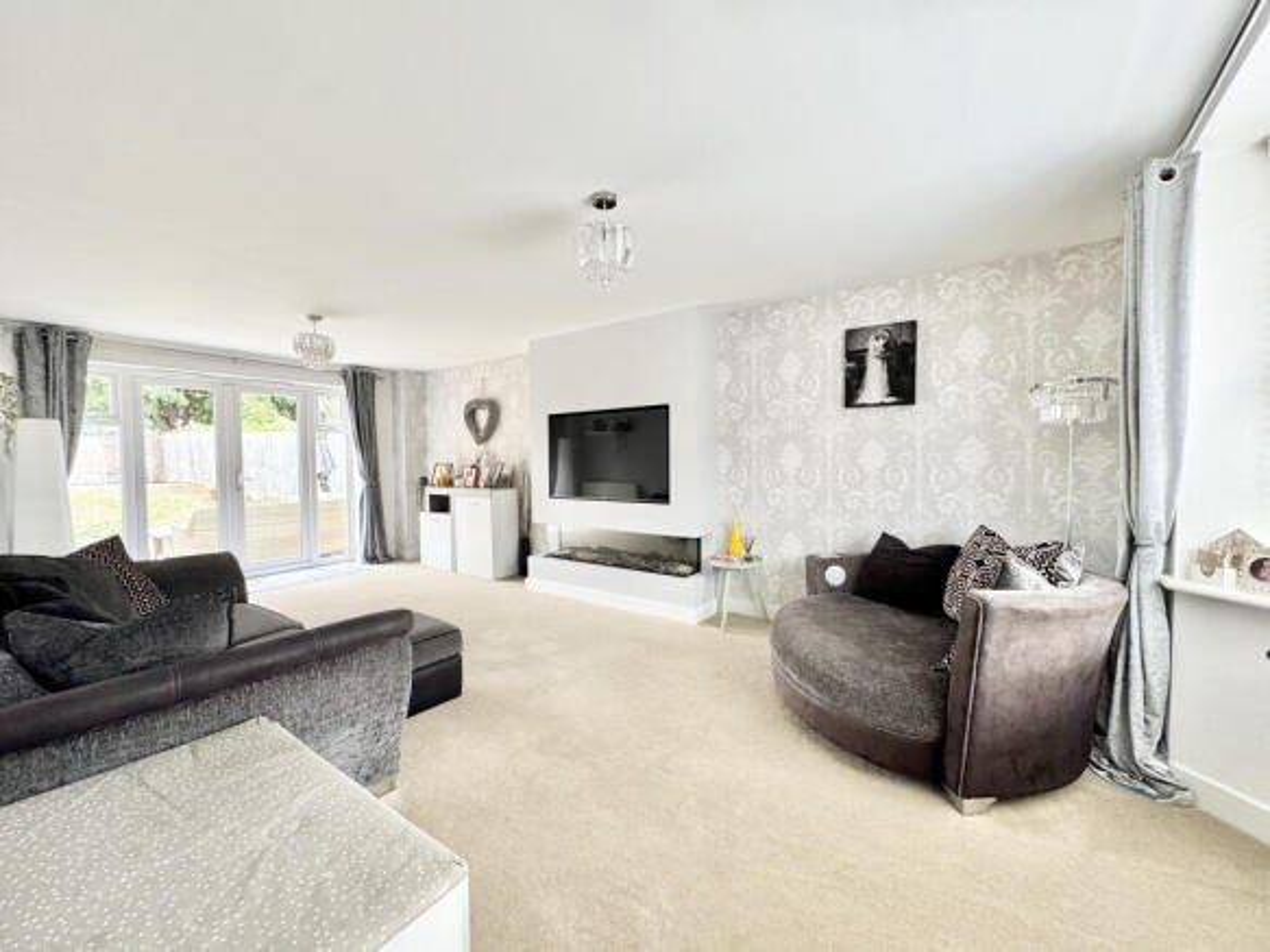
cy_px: 476
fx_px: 514
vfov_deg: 85.7
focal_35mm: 14
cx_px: 635
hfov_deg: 102.1
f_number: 2.2
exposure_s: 1/99
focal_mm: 2.22
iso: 160
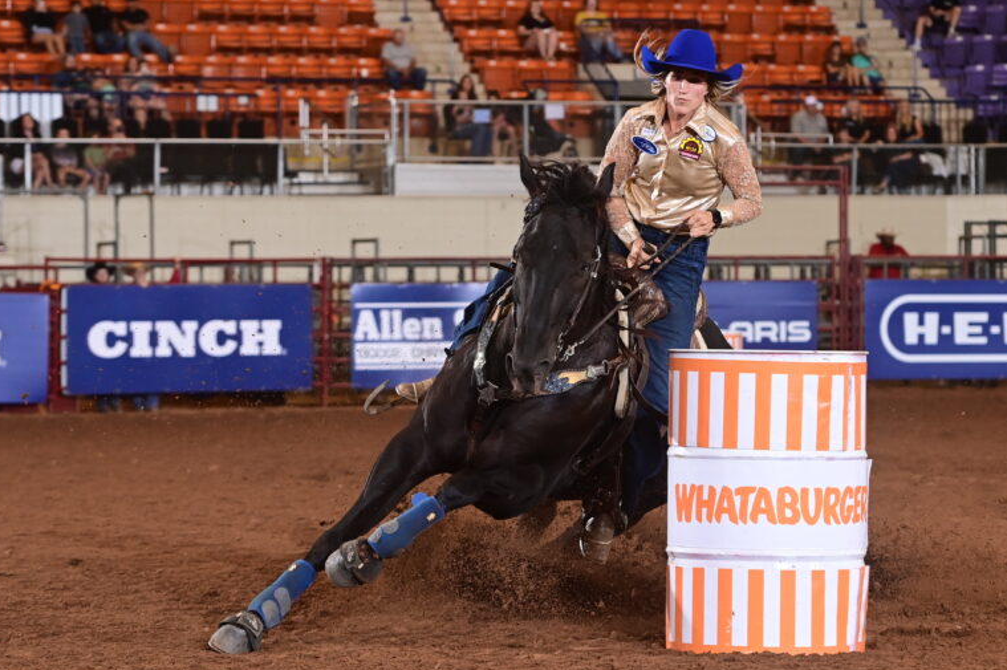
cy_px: 267
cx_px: 645
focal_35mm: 170
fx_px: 4752
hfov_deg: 12.1
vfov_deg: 8.1
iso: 1600
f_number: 5
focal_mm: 105
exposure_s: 1/250
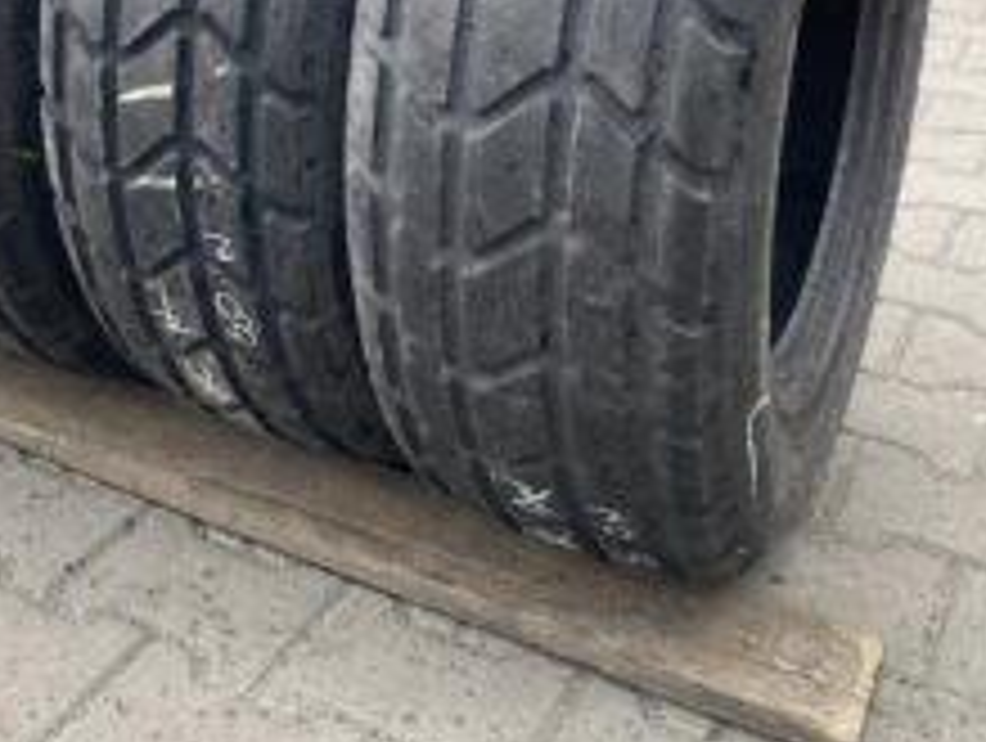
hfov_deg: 36.2
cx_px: 194
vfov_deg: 27.5
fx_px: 1455
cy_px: 56
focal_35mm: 51
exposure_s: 1/222
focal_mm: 4.25
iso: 32
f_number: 1.8
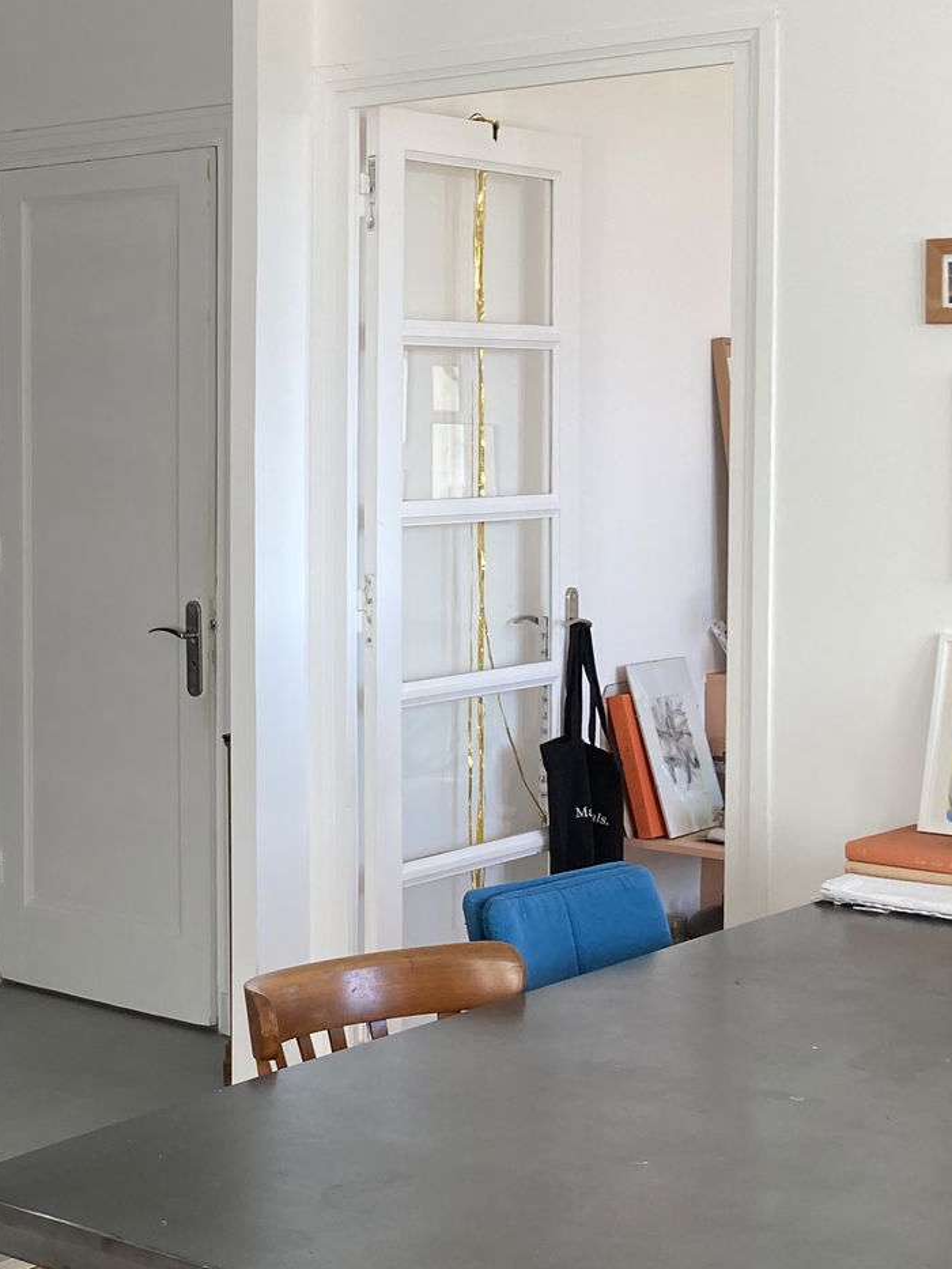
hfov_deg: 21.8
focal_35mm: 64
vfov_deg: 30.2
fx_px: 2346
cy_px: 523
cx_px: -71
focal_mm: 3.99
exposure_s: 1/121
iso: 32
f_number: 1.8
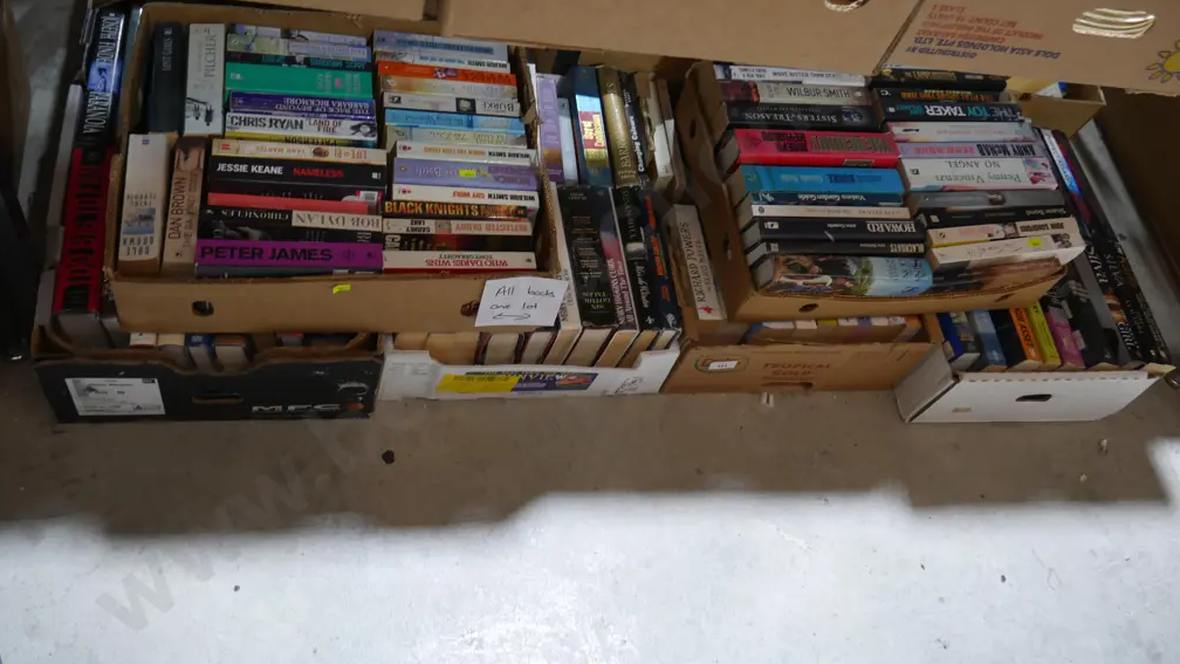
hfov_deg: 62.6
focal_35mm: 31
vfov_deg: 37.6
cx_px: 586
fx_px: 970
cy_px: 262
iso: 640
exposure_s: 1/60
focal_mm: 14
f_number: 3.5
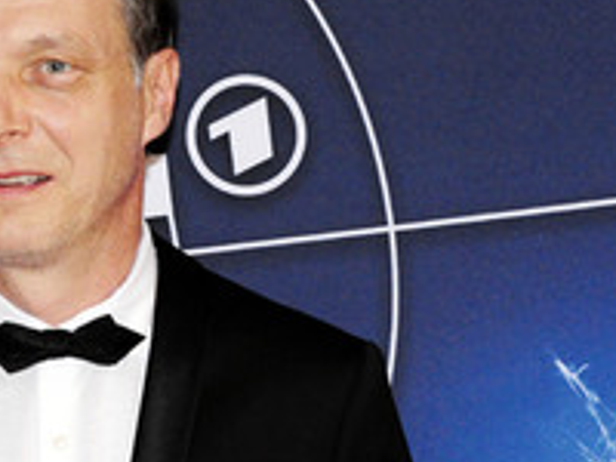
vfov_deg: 8.3
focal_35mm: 178
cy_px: 219
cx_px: 25
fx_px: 3169
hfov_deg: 11.0
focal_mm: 55
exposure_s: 1/60
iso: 3200
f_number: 8
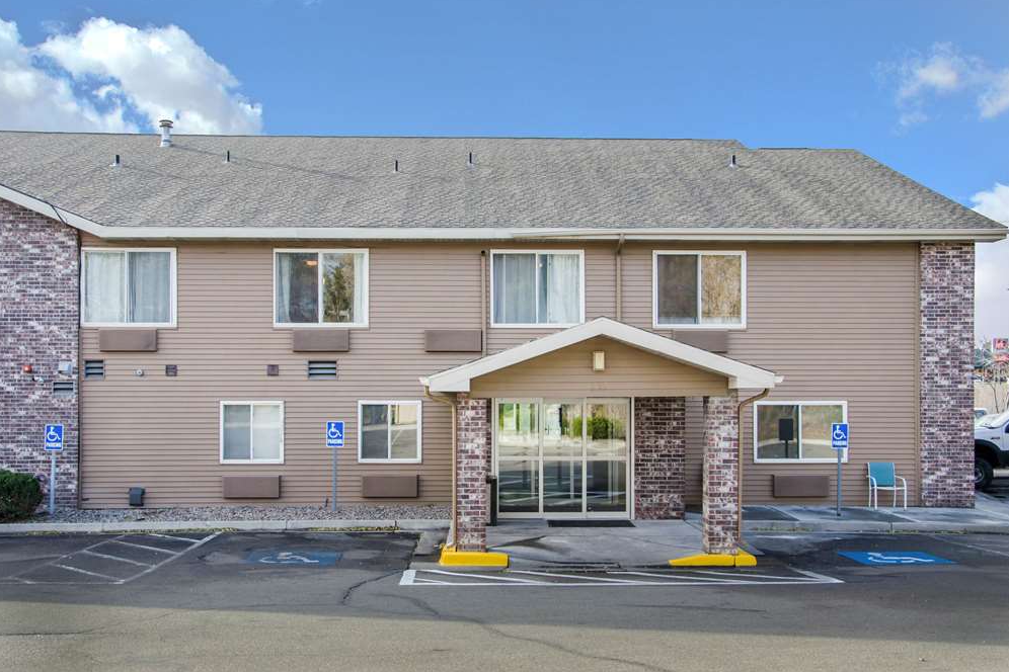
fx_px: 1121
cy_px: 336
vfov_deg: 33.4
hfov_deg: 48.5
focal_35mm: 40
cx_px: 497
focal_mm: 26
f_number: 6.3
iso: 100
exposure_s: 1/160
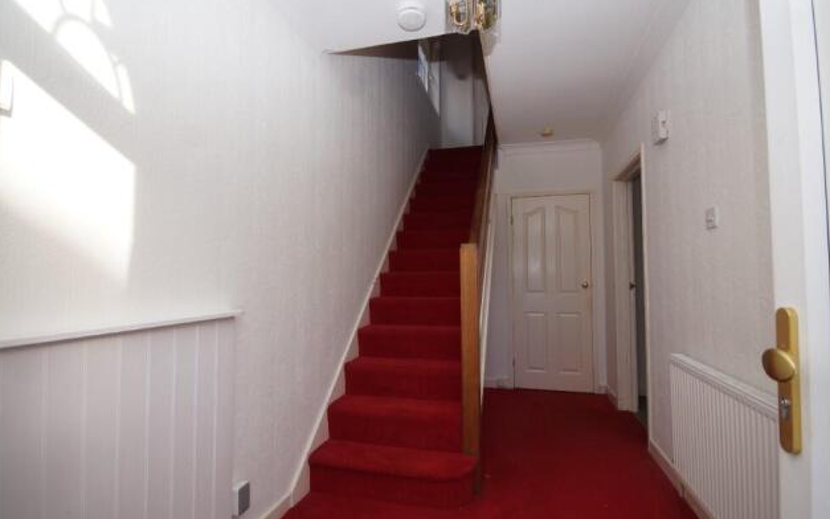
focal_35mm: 16
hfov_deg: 97.8
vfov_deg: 71.3
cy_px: 260
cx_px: 428
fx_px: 362
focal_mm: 10
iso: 100
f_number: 5.6
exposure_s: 1/60
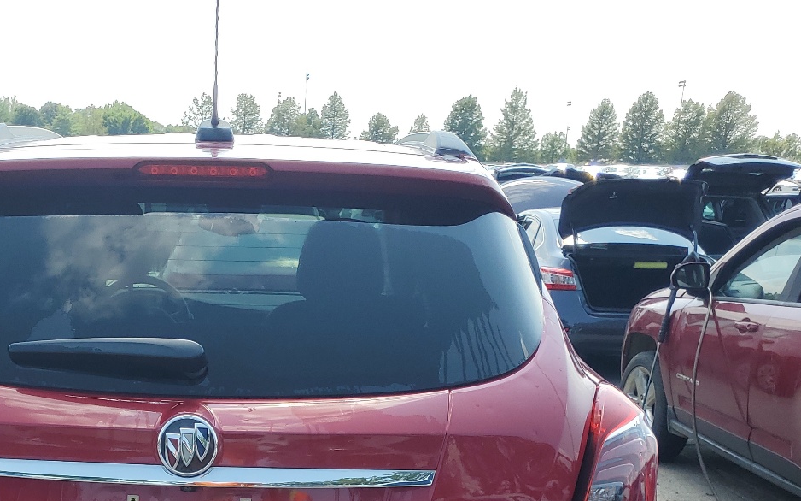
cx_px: 211
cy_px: 511
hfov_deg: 41.5
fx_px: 1026
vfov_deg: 25.9
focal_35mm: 47
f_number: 1.5
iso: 50
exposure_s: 1/1667
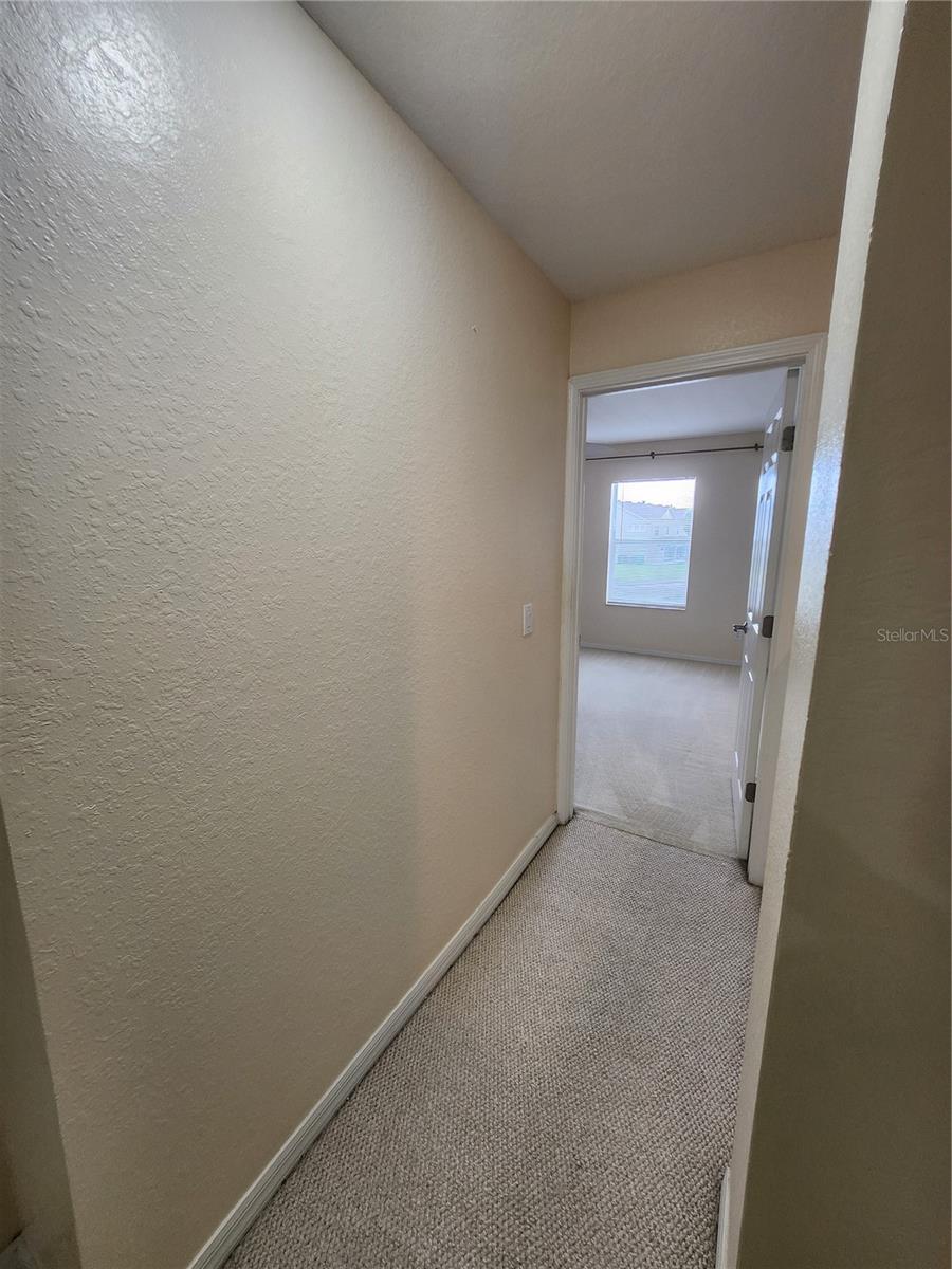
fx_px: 477
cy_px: 634
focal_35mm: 13
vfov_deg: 106.2
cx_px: 476
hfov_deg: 89.9
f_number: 2.2
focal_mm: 1.74
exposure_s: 1/60
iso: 80
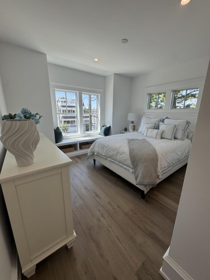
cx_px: 105
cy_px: 140
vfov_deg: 102.1
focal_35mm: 14
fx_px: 113
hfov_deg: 85.7
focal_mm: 2.22
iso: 40
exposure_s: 1/303
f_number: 2.2
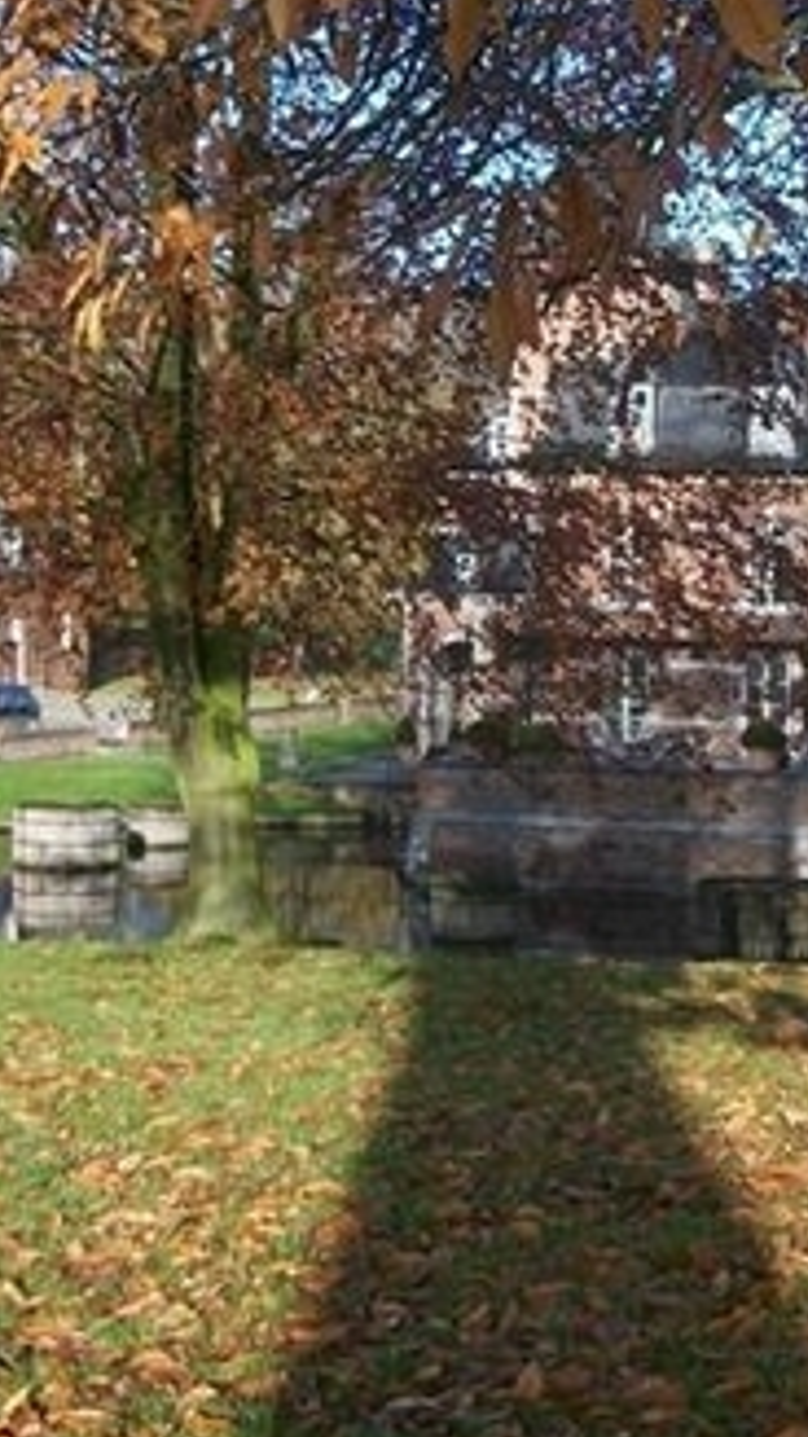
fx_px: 2437
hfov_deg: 18.8
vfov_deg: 32.7
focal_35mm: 64
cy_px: 562
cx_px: 452
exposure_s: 1/500
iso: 80
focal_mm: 5.7
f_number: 2.9
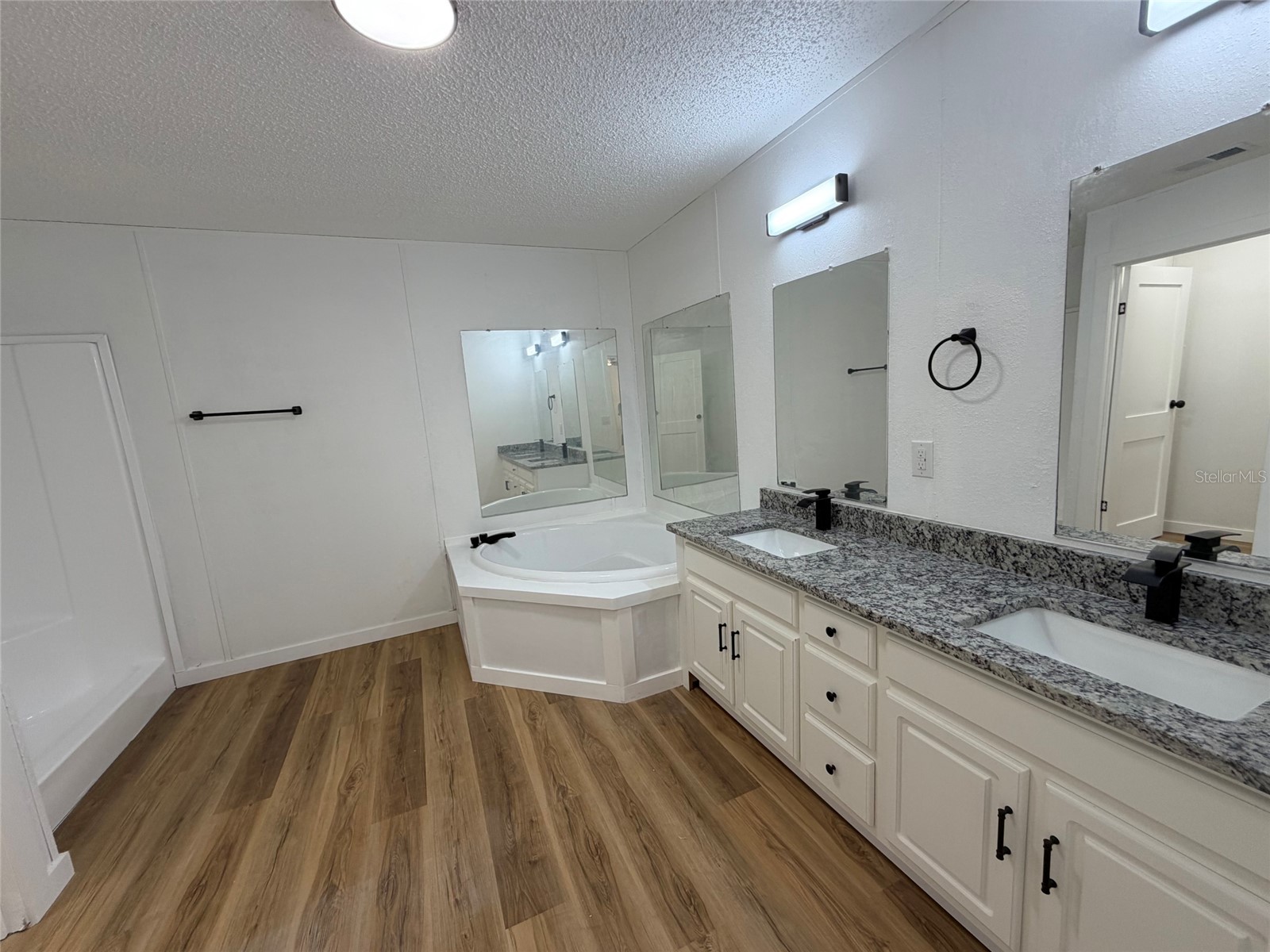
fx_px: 514
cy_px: 476
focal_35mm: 14
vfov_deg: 85.7
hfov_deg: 102.1
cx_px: 635
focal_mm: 2.22
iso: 100
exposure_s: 1/120
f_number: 2.2
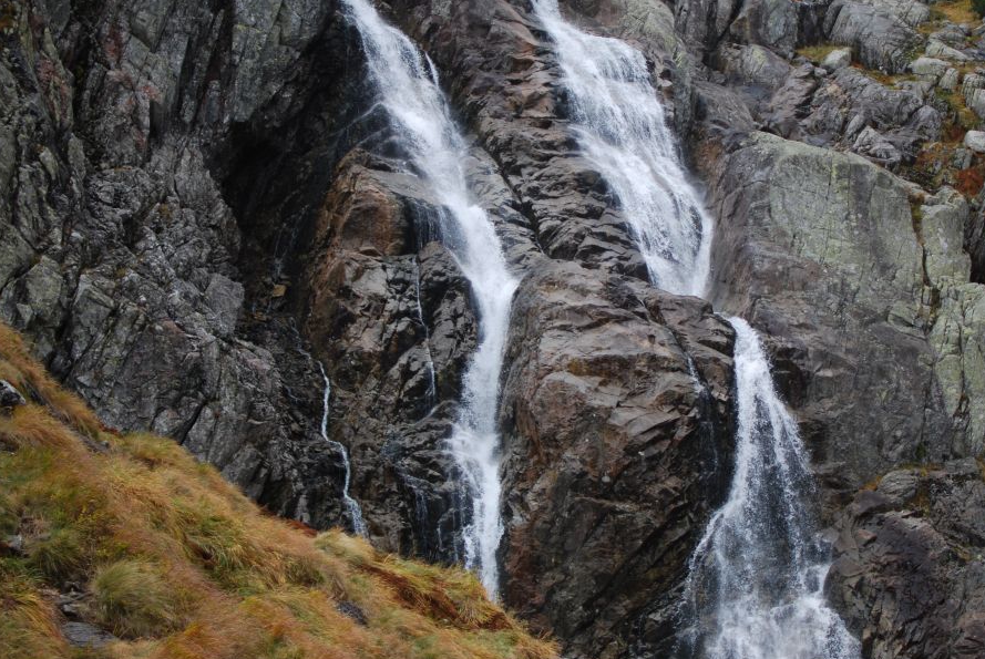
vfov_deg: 19.9
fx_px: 1881
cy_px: 287
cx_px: 581
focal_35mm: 69
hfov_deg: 29.3
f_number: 1.8
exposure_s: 1/320
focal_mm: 35
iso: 100
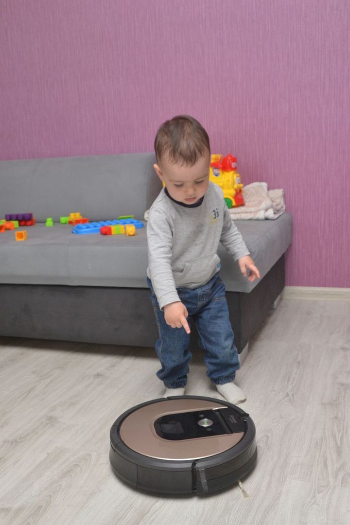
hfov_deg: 34.2
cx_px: 175
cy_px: 262
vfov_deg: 49.6
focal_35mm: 39
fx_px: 569
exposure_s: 1/125
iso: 800
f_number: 8
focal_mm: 26
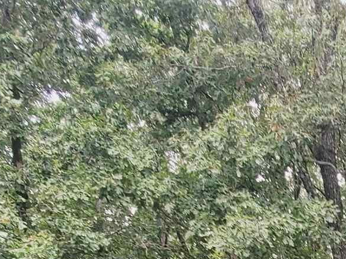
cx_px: 425
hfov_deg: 25.4
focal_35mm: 68
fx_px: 680
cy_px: 565
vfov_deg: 15.5
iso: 50
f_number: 2.2
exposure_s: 1/120
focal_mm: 1.8
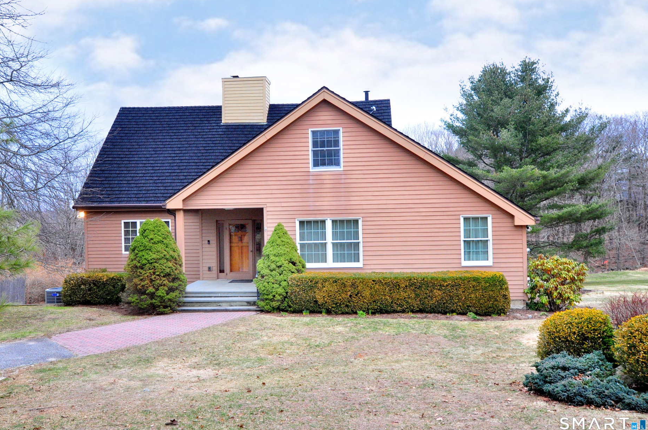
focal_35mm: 31
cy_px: 215
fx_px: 557
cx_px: 327
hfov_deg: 60.3
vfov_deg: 42.2
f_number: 8
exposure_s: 1/200
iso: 1000
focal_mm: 20
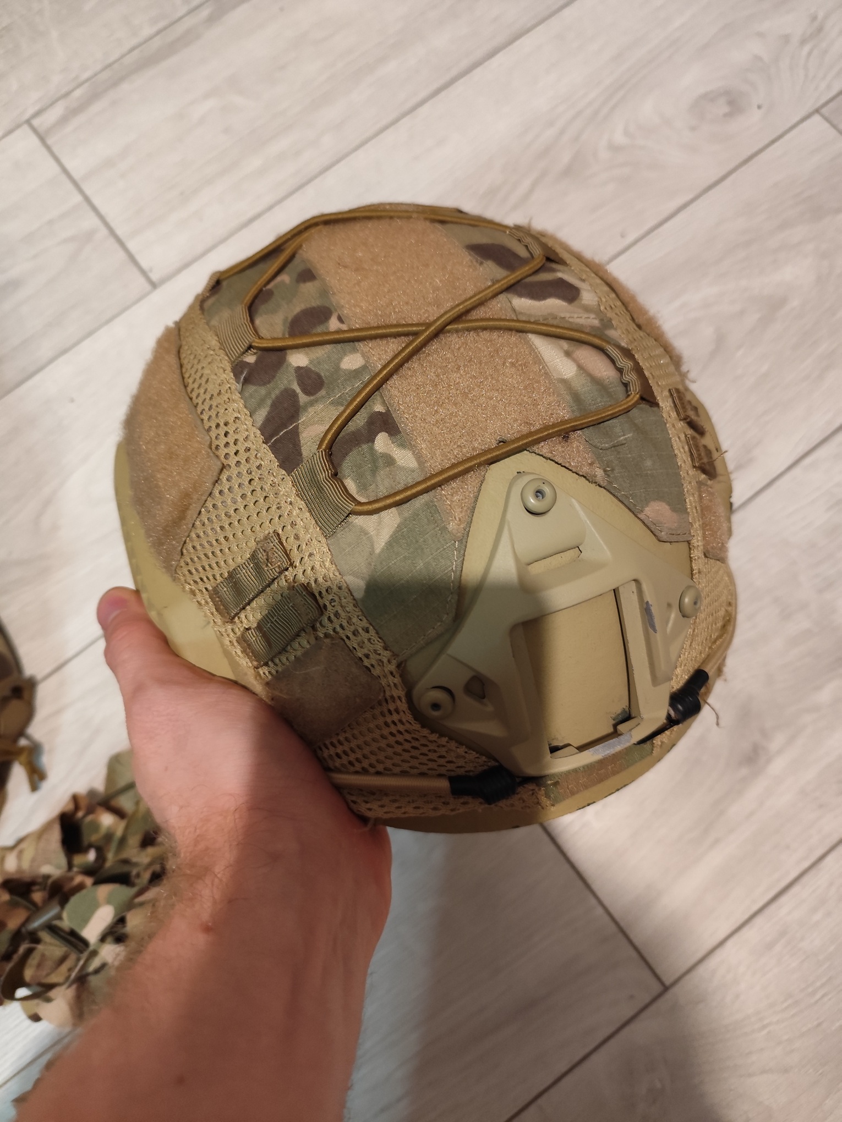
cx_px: 421
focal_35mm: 23
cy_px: 561
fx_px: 746
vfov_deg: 73.9
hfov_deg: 58.9
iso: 1250
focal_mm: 6.19
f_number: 1.65
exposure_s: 1/33.3
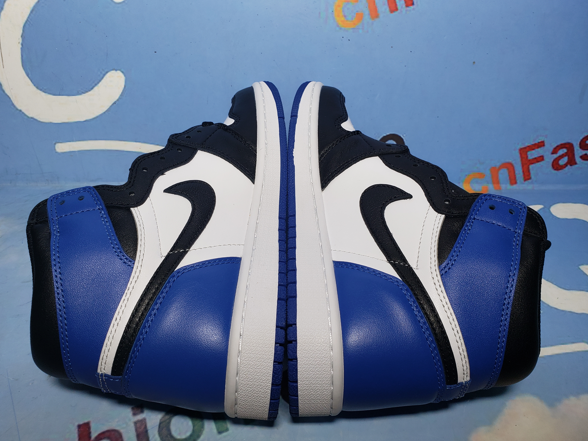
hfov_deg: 65.3
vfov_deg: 51.4
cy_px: 224
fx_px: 459
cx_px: 287
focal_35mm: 27
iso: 50
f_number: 2.4
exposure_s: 1/221
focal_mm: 4.3
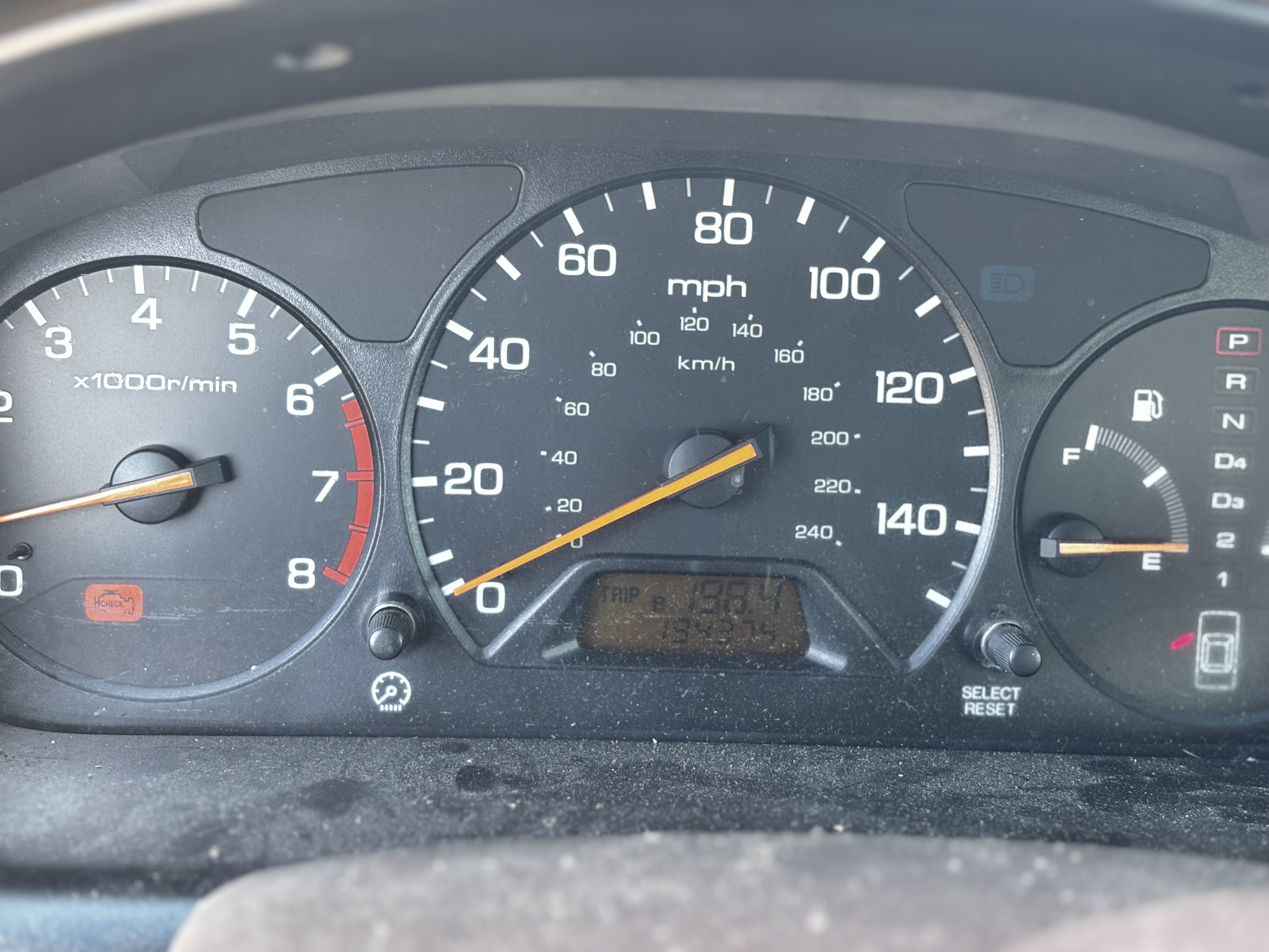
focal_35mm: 52
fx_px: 1906
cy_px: 476
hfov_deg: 36.8
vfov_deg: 28.0
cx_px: 634
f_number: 1.6
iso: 64
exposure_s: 1/60
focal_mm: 5.96
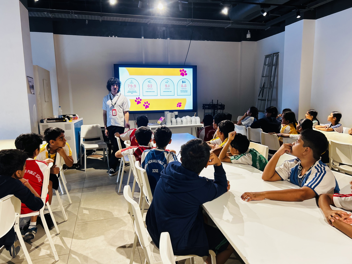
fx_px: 264
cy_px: 132
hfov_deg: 67.3
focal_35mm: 26
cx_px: 176
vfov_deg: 53.1
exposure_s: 1/50
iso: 100
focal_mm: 5.7
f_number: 1.5
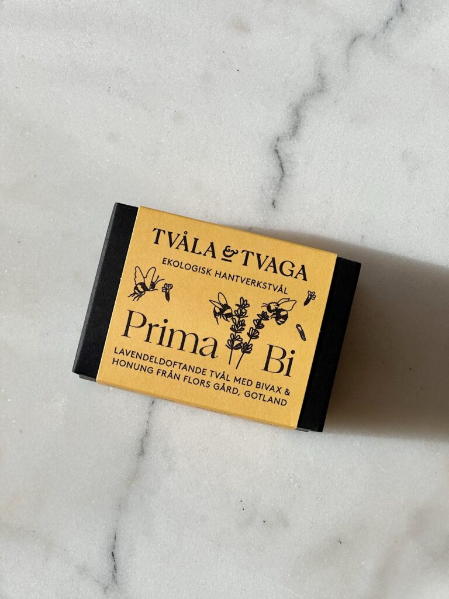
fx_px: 1332
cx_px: 224
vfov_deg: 25.3
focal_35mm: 77
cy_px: 300
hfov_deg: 19.1
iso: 32
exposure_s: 1/1263
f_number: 2.8
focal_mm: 9
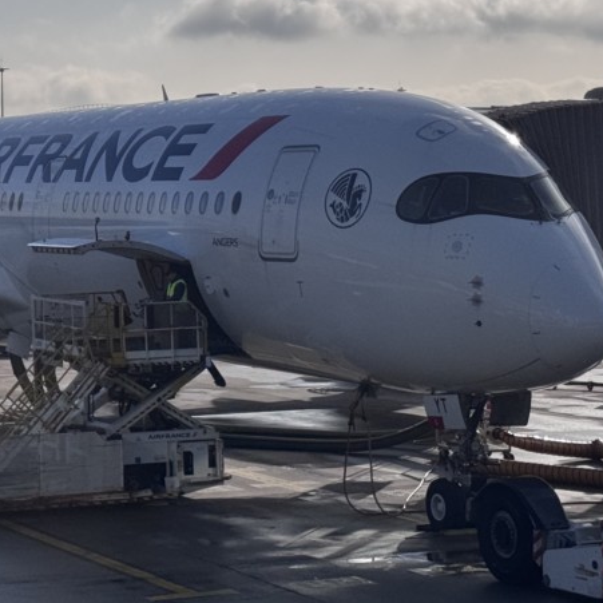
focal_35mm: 113
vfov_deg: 15.4
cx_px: -37
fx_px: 2227
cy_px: 201
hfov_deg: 15.1
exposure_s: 1/10526
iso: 80
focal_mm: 6.76
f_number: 1.78
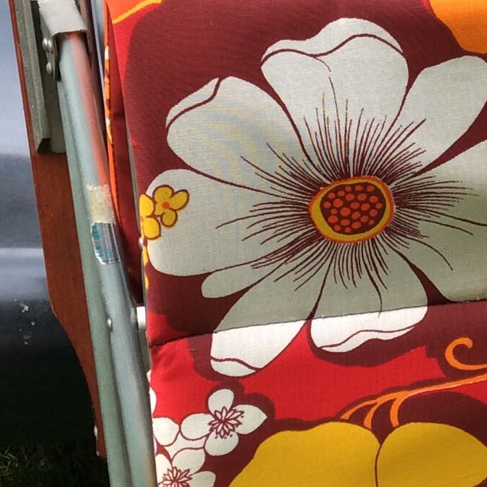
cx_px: 387
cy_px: 272
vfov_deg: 16.0
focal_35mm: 109
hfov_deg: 15.9
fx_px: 1735
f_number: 2.4
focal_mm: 3.3
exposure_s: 1/152
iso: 32
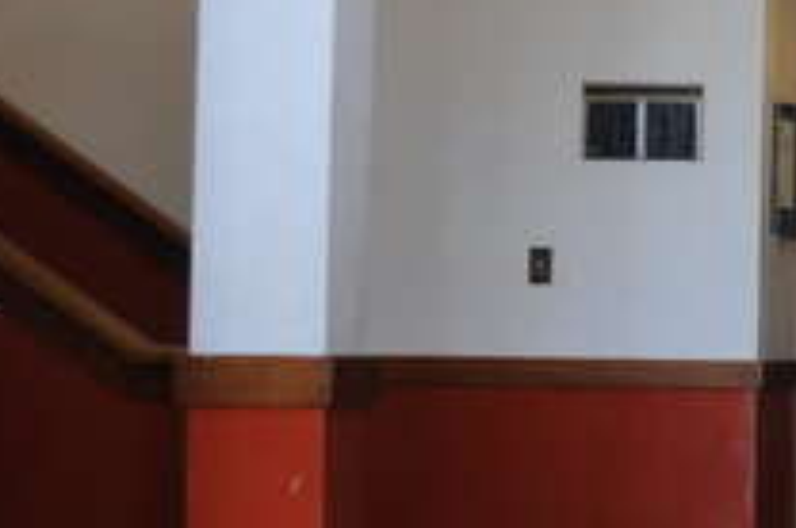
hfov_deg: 17.3
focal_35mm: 104
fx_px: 2296
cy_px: 323
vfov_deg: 13.1
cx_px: 1259
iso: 200
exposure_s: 1/20
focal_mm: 18
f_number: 3.5
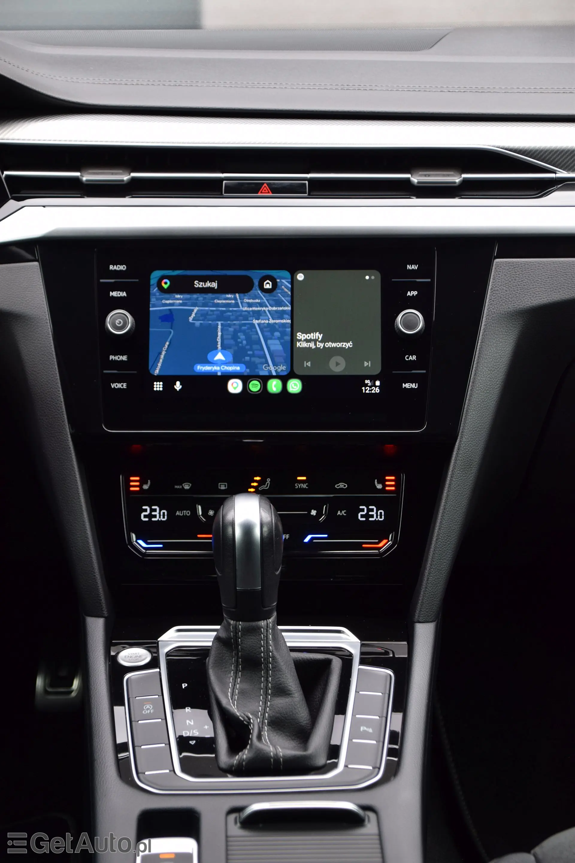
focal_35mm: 82
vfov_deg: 24.6
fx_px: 1976
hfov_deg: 16.6
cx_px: 288
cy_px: 432
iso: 360
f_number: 5
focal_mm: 55
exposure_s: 1/100
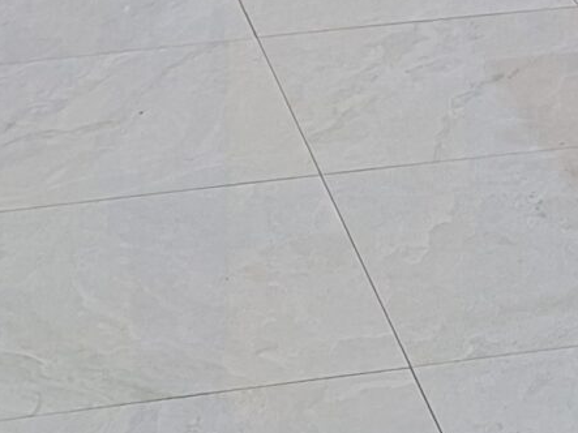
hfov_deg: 14.8
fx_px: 2220
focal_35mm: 133
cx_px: 412
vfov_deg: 9.3
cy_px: -768
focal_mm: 5.54
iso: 200
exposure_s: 1/50
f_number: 1.8
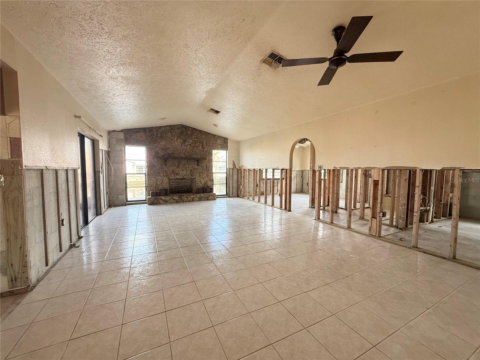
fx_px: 194
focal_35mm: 14
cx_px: 240
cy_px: 180
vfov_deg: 85.7
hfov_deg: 102.1
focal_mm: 2.22
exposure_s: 1/99
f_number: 2.2
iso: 250
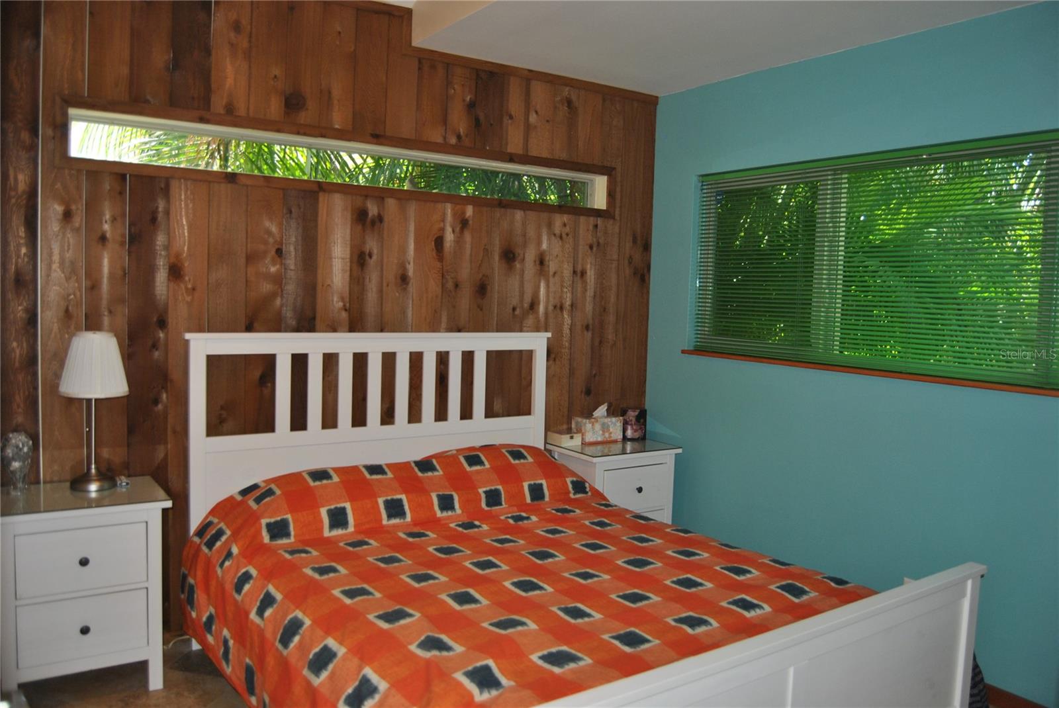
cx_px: 530
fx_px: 795
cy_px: 354
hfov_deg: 67.3
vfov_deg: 48.0
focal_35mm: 27
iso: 200
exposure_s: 1/60
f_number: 3.5
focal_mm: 18
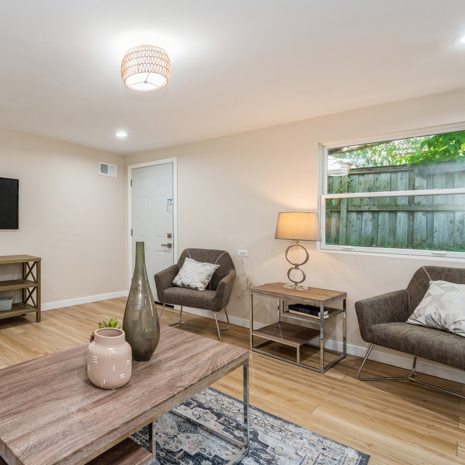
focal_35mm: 21
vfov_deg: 72.1
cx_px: 119
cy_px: 227
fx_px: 319
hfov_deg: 67.8
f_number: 8
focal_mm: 16
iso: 400
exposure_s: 1/15
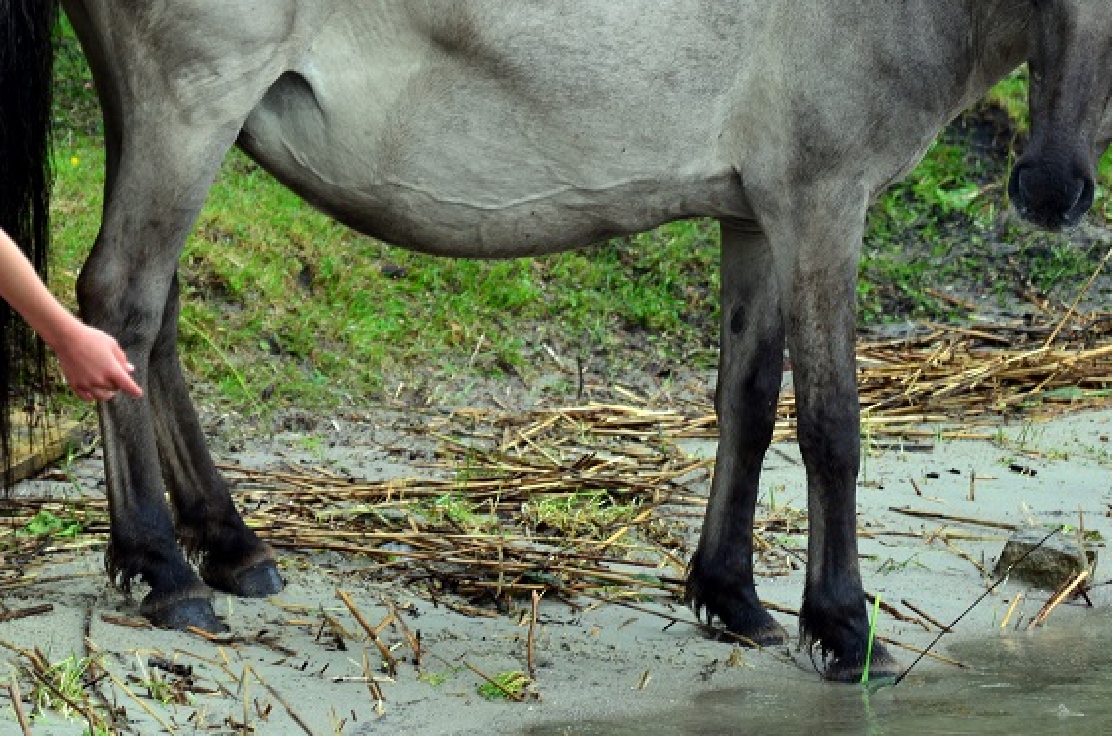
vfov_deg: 2.4
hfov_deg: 3.7
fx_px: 17192
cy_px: 92
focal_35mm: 558
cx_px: 744
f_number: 5.3
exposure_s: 1/125
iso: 400
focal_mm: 210
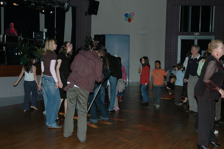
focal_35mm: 46
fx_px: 289
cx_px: 112
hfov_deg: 42.4
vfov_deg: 28.9
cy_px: 74
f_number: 4
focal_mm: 31
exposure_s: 1/60
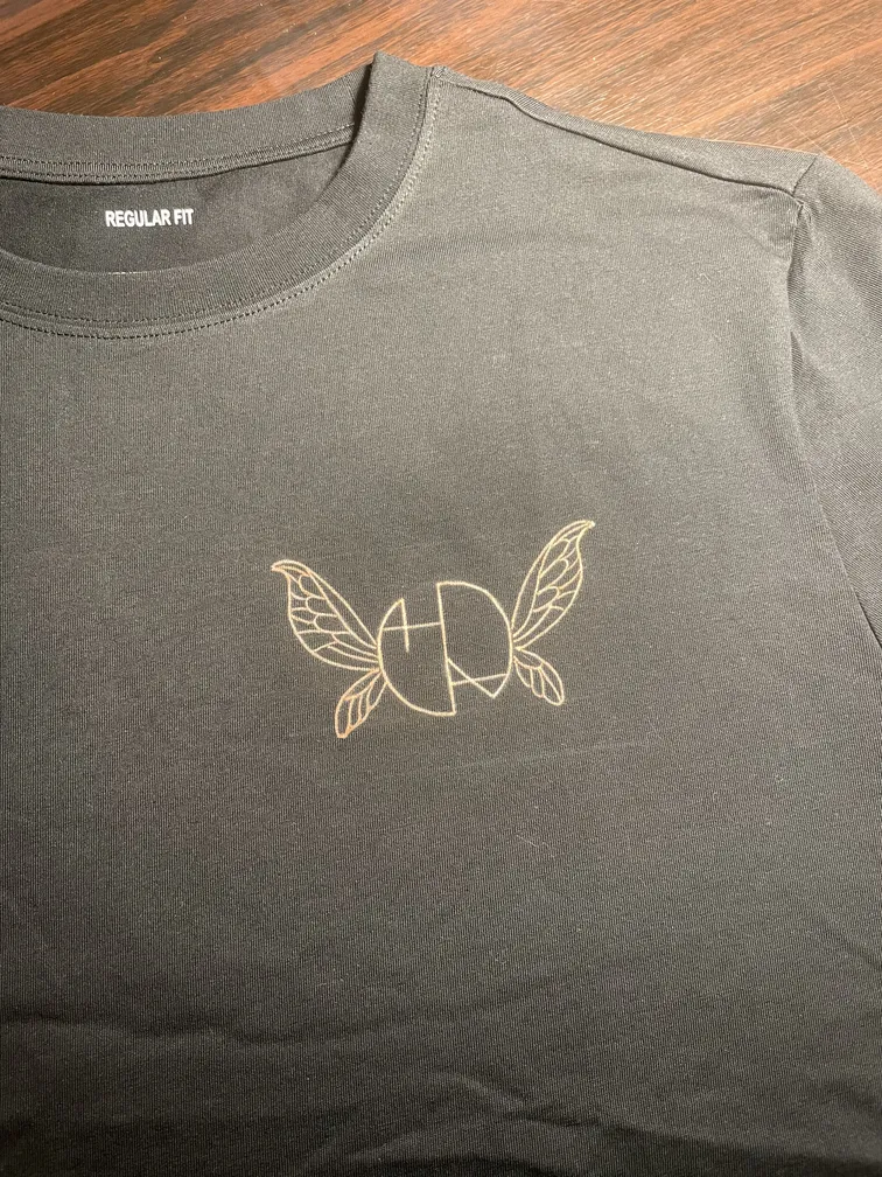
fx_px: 883
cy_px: 588
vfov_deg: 67.3
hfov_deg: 53.1
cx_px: 441
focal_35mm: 26
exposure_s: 1/50
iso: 200
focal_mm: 4.2
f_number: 1.6
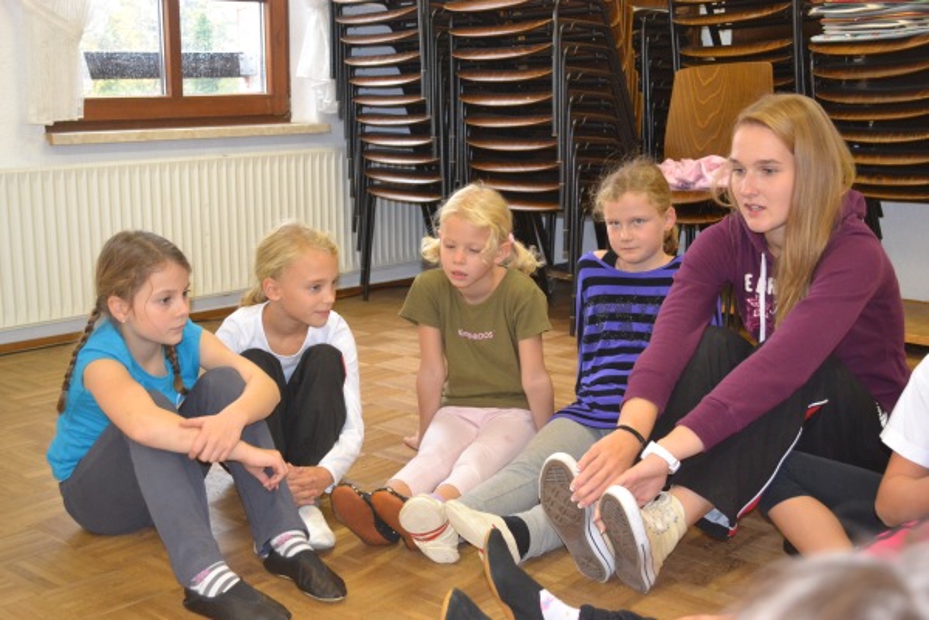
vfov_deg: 28.1
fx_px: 1239
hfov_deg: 41.1
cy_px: 310
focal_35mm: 48
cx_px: 464
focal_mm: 32
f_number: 4.8
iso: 1400
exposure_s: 1/60
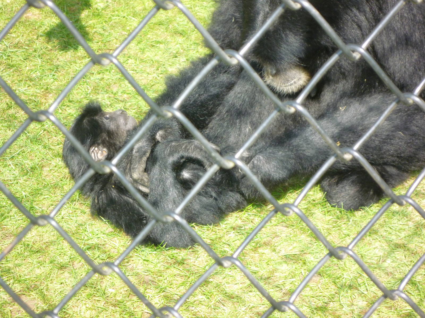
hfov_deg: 13.6
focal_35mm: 145
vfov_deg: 10.2
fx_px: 1780
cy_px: 159
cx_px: 212
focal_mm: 26
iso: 250
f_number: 5.9
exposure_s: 1/125
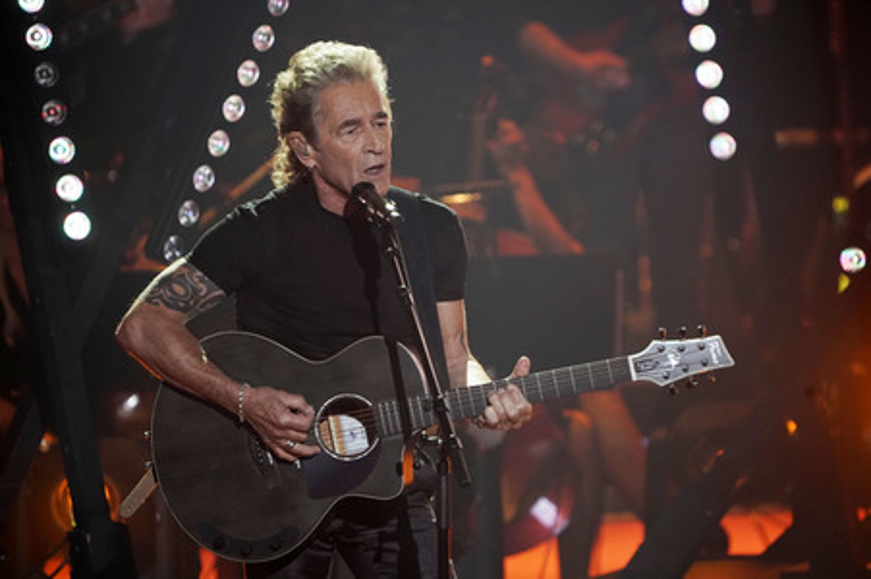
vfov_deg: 2.3
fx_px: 14506
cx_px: 436
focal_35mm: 600
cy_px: 290
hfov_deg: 3.4
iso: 4000
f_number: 6.3
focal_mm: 600
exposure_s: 1/160
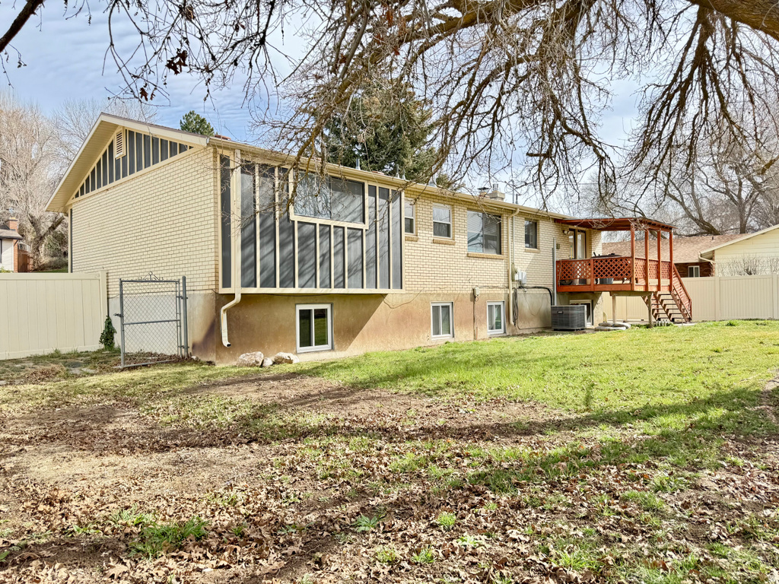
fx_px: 540
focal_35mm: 24
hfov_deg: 71.6
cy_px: 292
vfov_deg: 56.8
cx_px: 390
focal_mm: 6.76
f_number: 1.78
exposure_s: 1/995
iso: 80
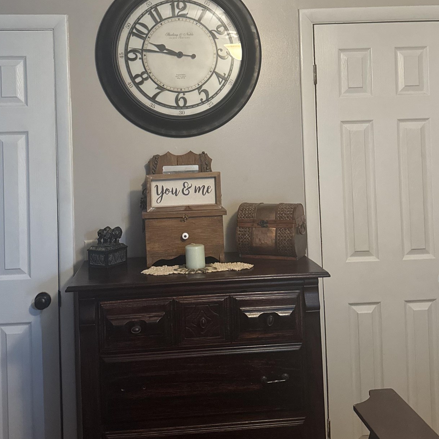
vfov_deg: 41.1
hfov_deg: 41.8
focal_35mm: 40
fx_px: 574
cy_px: 130
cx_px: 202
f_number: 1.78
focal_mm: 6.76
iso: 640
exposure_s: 1/60
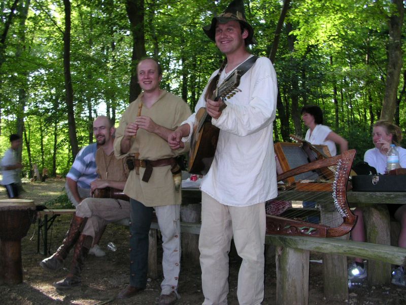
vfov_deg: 38.7
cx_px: 203
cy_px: 152
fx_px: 434
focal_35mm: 37
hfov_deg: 50.1
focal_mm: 5.6
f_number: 2.7
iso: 100
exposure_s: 1/30
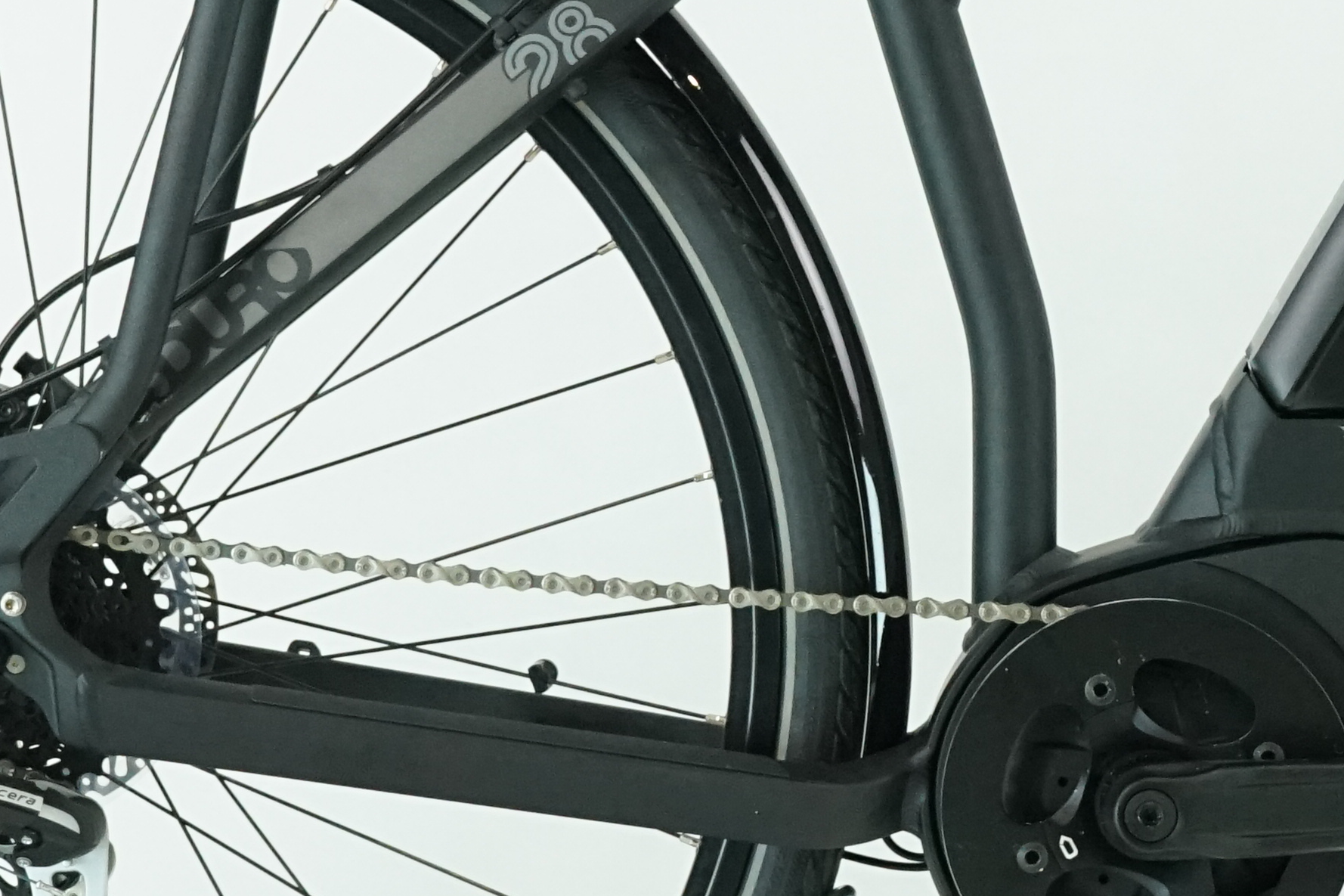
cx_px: 1336
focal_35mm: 216
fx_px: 8063
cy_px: 93
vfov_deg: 6.3
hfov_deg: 9.5
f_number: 8
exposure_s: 1/200
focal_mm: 64
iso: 3200
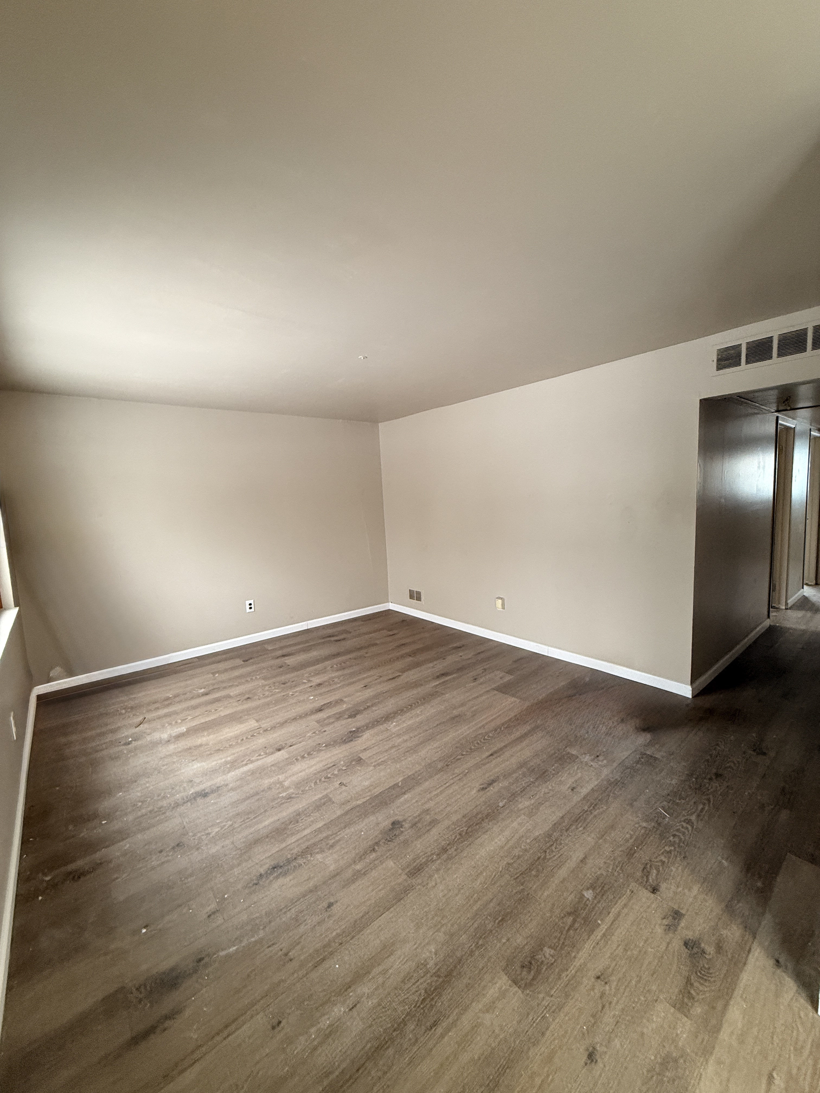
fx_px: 442
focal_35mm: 14
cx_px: 410
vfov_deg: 102.1
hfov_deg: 85.7
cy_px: 546
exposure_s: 1/60
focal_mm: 2.22
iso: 400
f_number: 2.2
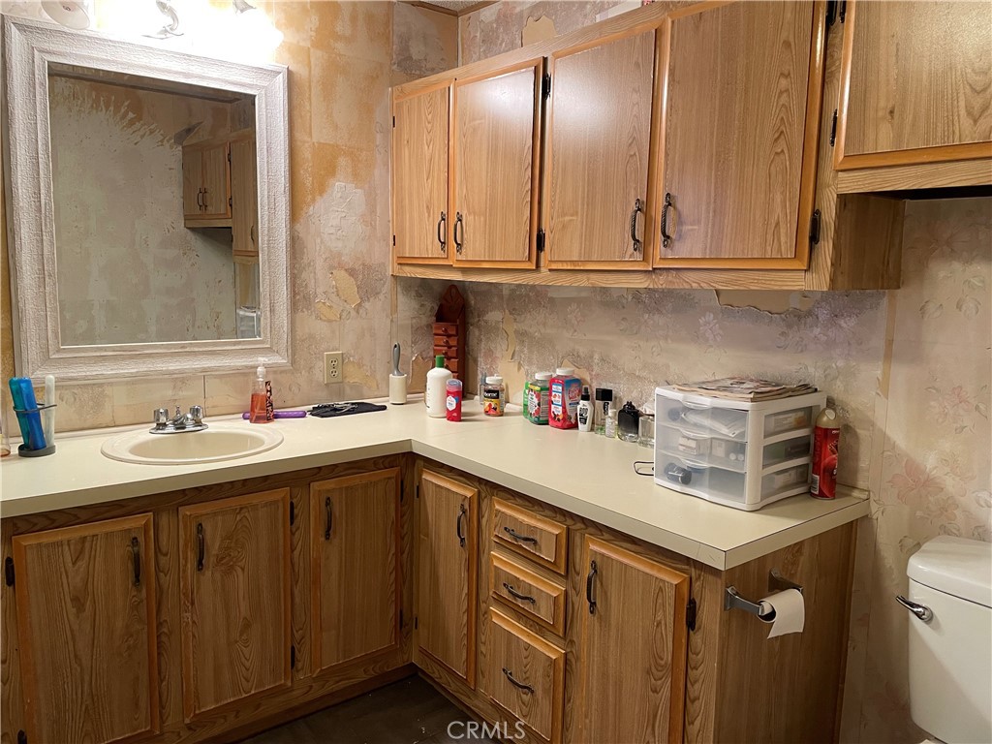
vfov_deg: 53.1
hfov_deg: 67.3
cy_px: 372
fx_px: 745
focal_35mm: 26
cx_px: 496
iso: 160
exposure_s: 1/60
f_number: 1.6
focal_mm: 4.2
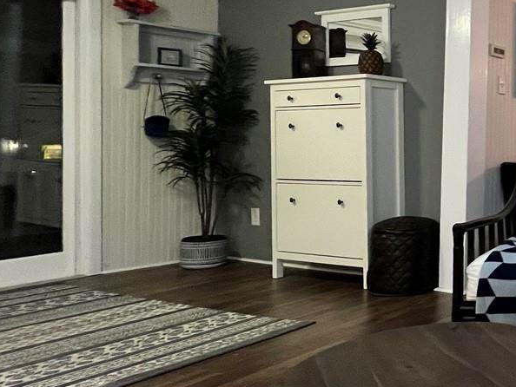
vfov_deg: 40.4
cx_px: 663
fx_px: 522
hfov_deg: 36.1
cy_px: 145
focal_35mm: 35
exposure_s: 1/60
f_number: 1.8
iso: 500
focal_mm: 1.57
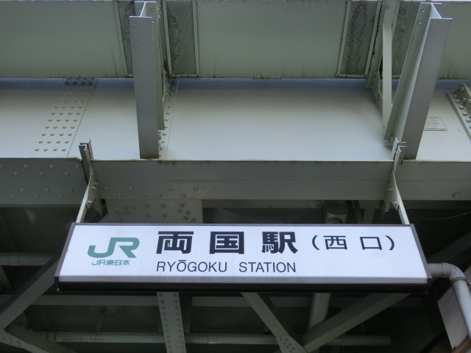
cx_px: 236
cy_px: 176
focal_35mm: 39
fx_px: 531
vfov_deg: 36.8
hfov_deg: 47.9
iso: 125
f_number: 4.1
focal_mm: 6.9
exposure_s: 1/125
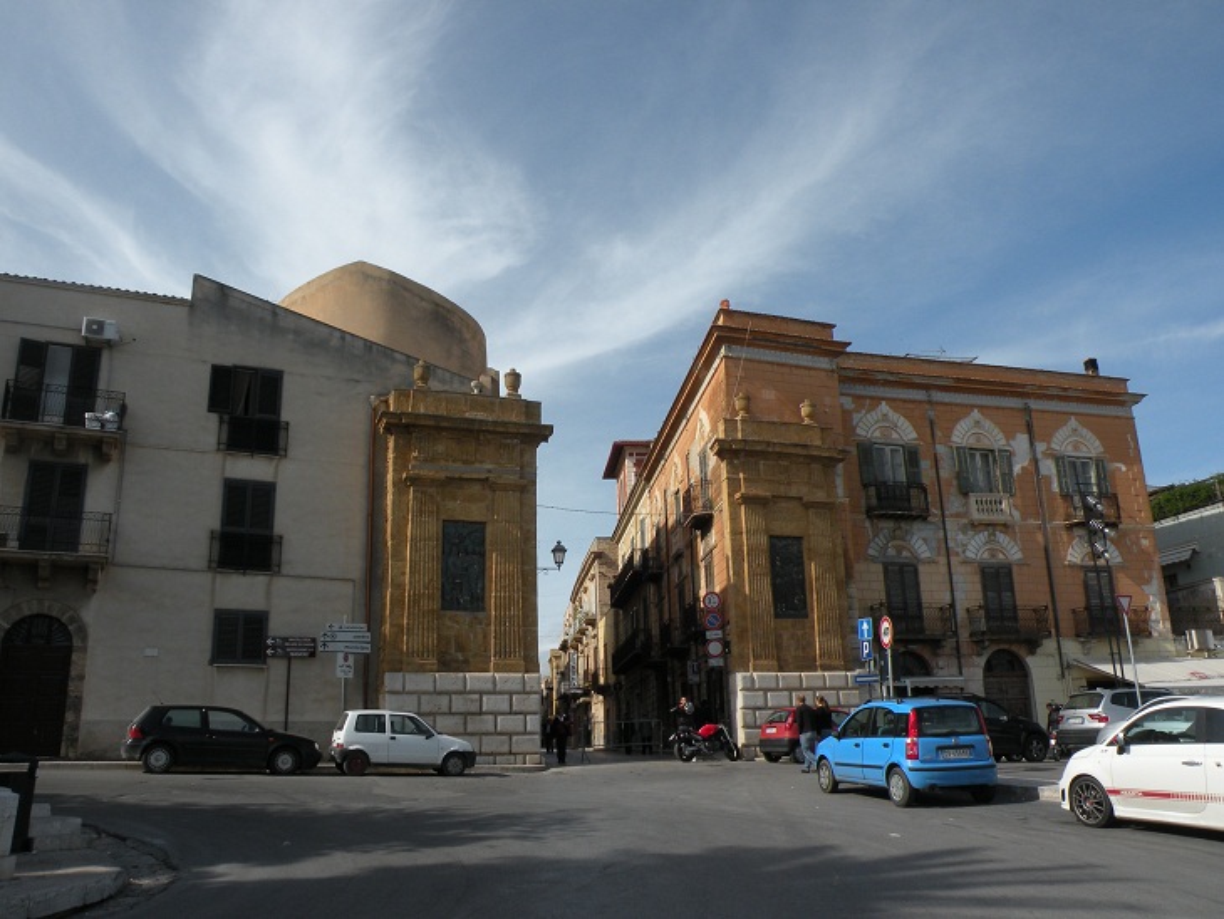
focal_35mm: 27
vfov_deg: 51.4
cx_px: 612
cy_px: 460
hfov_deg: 65.3
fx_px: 955
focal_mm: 4.7
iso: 64
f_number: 7.1
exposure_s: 1/242
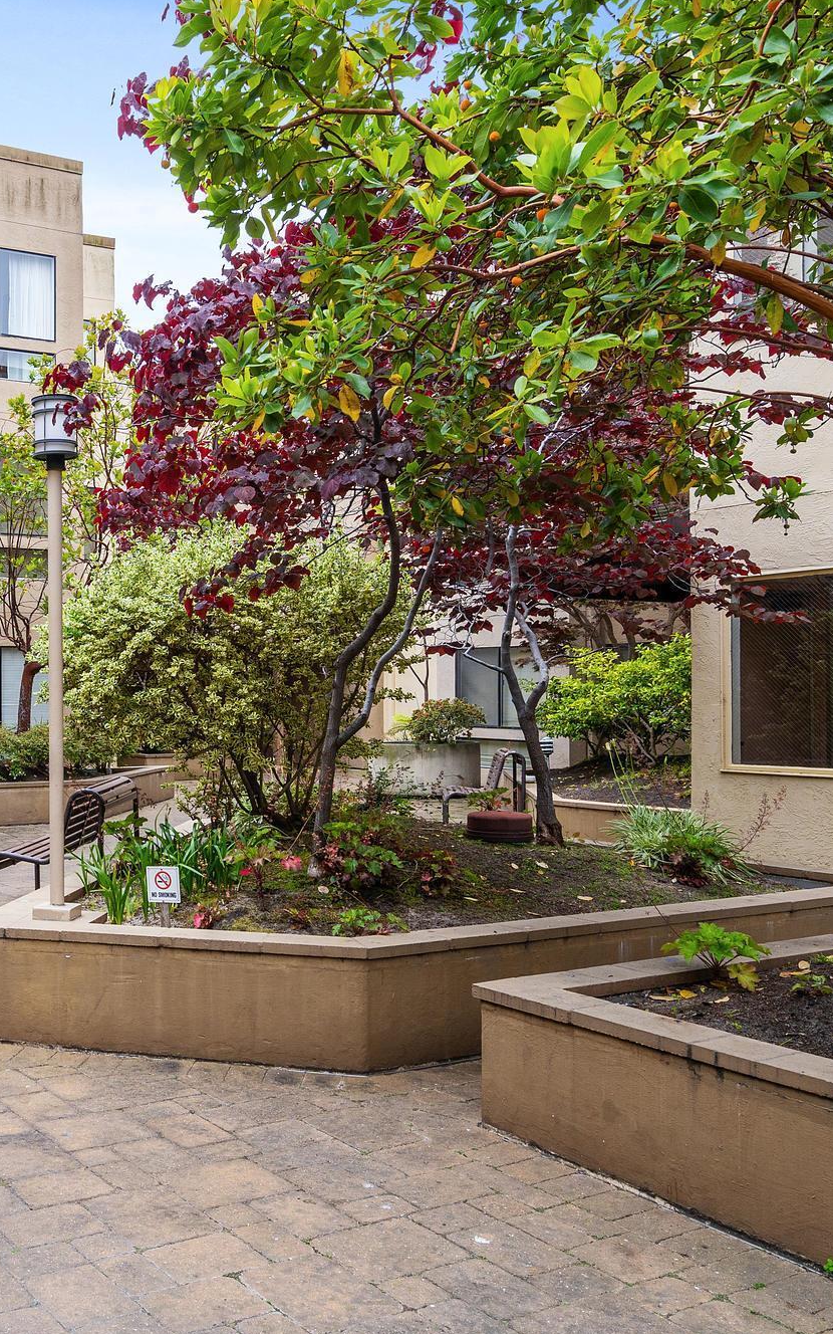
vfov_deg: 58.1
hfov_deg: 35.4
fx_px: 1199
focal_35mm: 33
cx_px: 43
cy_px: 666
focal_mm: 21
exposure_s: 1/320
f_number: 8
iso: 400
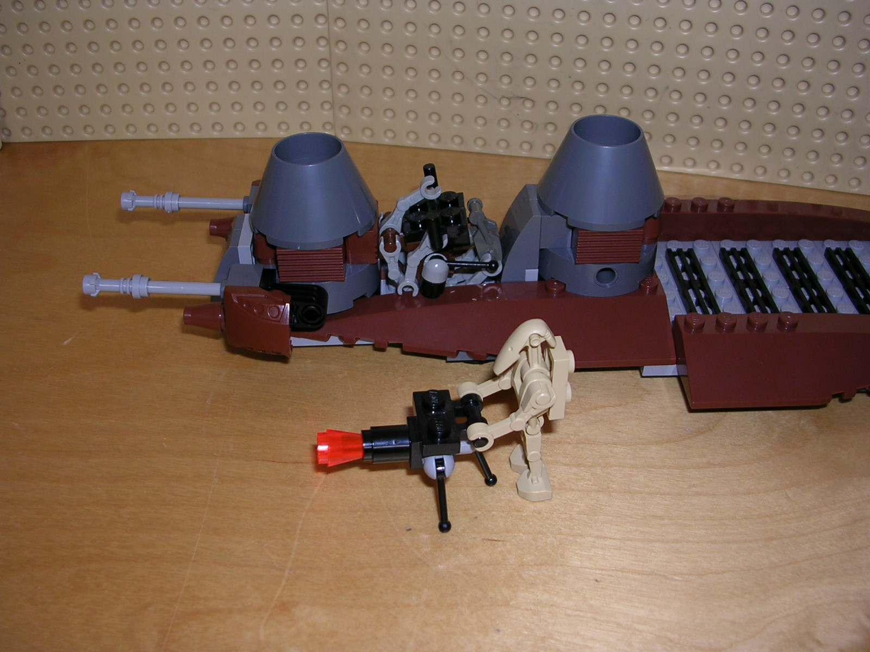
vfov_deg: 37.7
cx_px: 435
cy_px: 326
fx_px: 955
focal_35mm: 38
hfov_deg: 49.0
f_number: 2.8
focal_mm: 5.8
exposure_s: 1/60.1
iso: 50
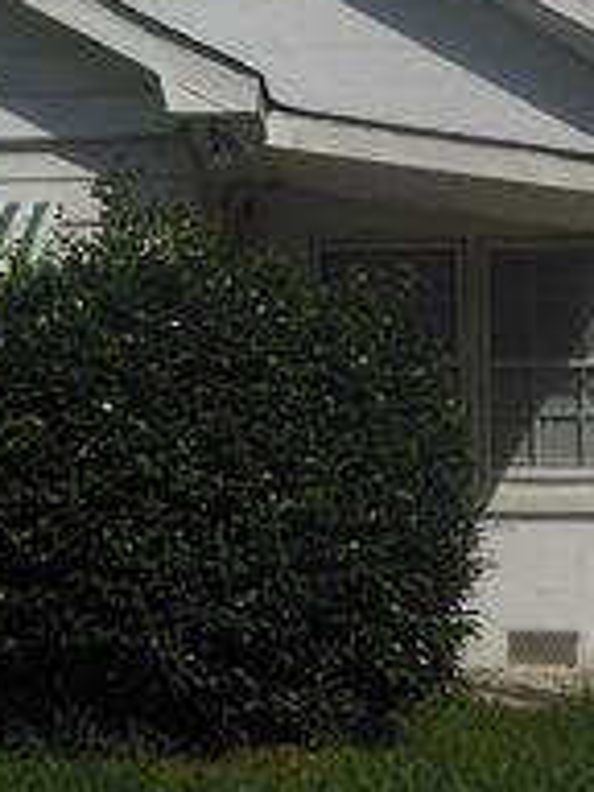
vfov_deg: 19.8
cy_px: 316
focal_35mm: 99
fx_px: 2265
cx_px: -16
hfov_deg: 14.7
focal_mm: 6.8
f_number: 7.2
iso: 125
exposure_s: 1/1000
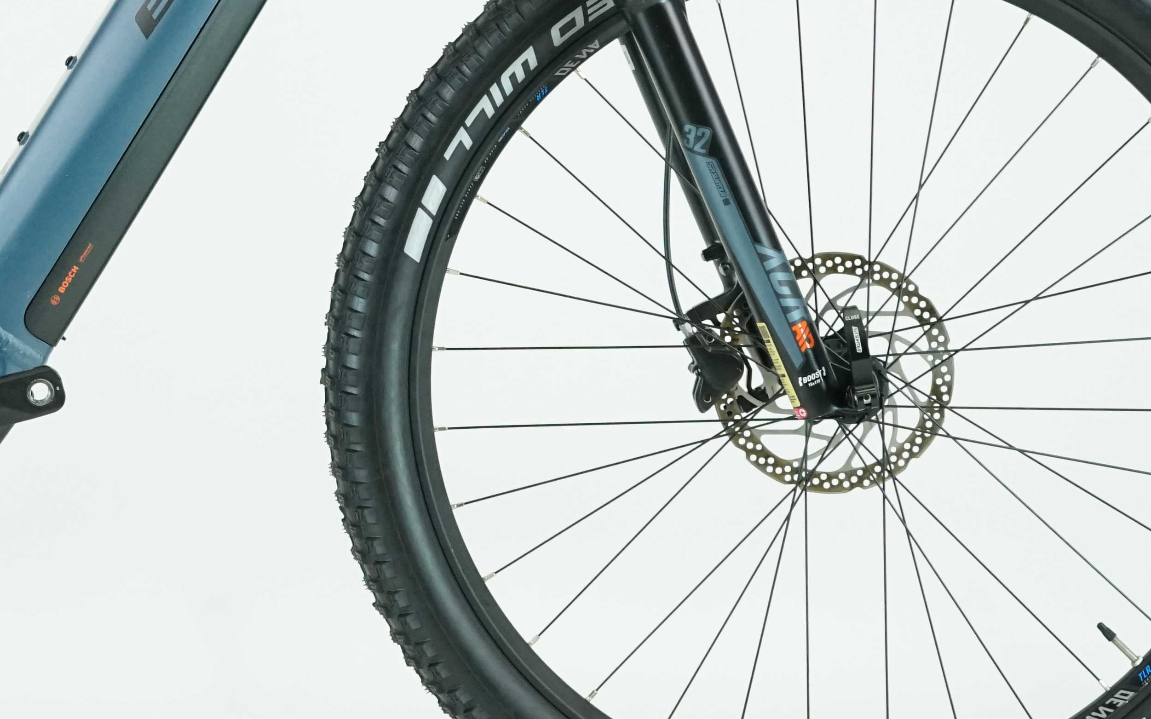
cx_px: 8
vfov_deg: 9.9
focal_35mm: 132
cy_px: 43
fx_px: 4140
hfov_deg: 15.5
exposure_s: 1/200
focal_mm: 54
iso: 2500
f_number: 6.3
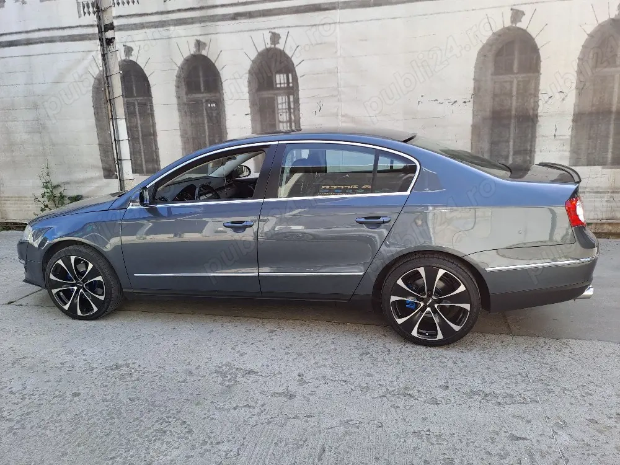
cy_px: 232
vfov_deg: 54.9
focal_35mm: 25
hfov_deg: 69.4
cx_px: 310
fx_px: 448
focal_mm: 4.65
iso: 32
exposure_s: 1/135
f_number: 1.8
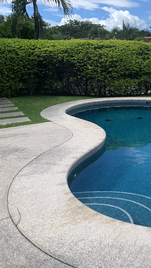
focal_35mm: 38
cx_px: 156
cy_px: 135
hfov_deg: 28.9
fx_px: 270
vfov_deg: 52.8
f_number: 1.8
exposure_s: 1/1468
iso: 25
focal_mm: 4.25
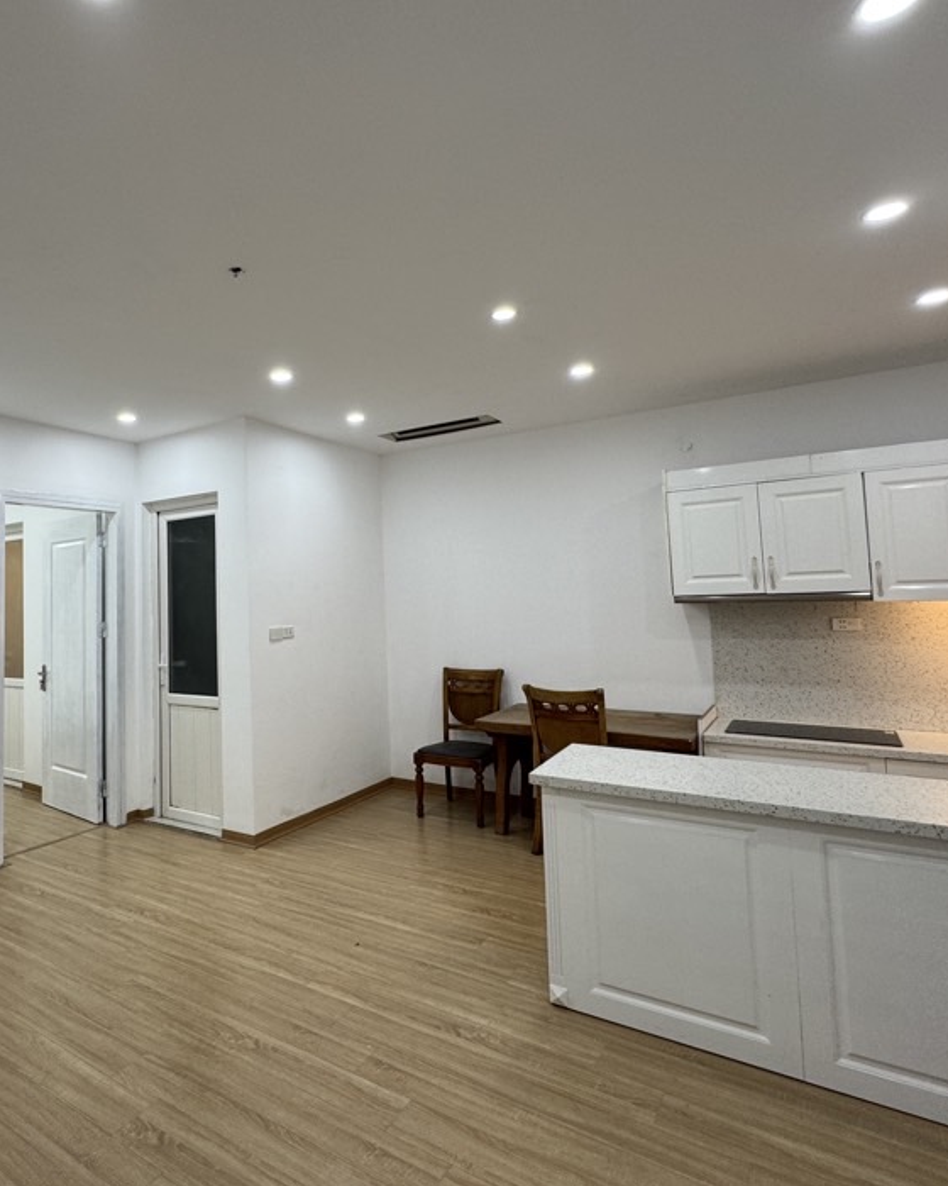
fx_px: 701
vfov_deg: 80.3
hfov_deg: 66.4
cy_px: 556
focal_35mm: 20
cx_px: 323
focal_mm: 2.22
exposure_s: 1/100
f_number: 2.2
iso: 100
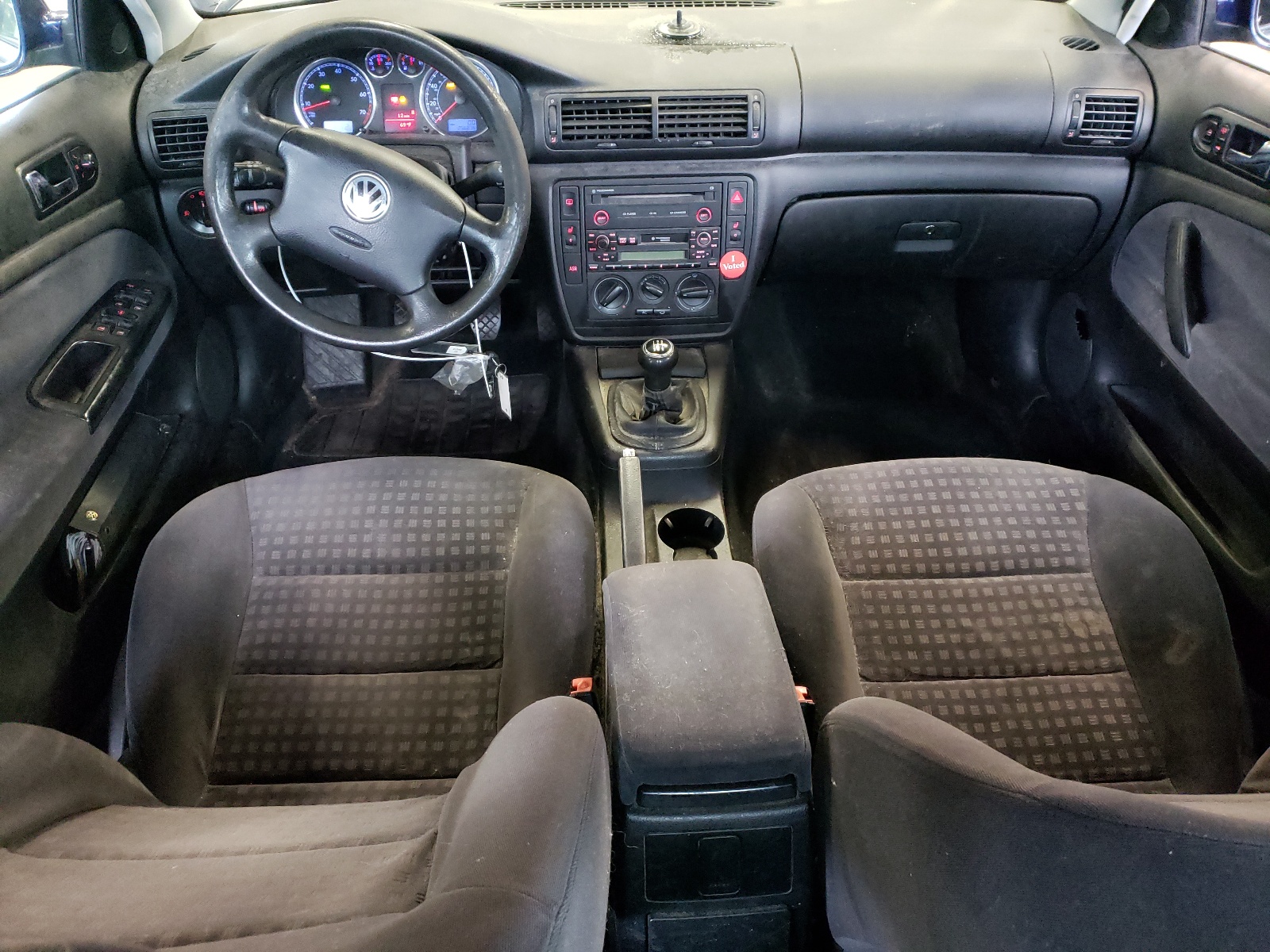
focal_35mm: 26
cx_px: 635
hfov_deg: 67.3
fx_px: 954
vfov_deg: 53.1
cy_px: 476
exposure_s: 1/24
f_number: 1.5
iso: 584
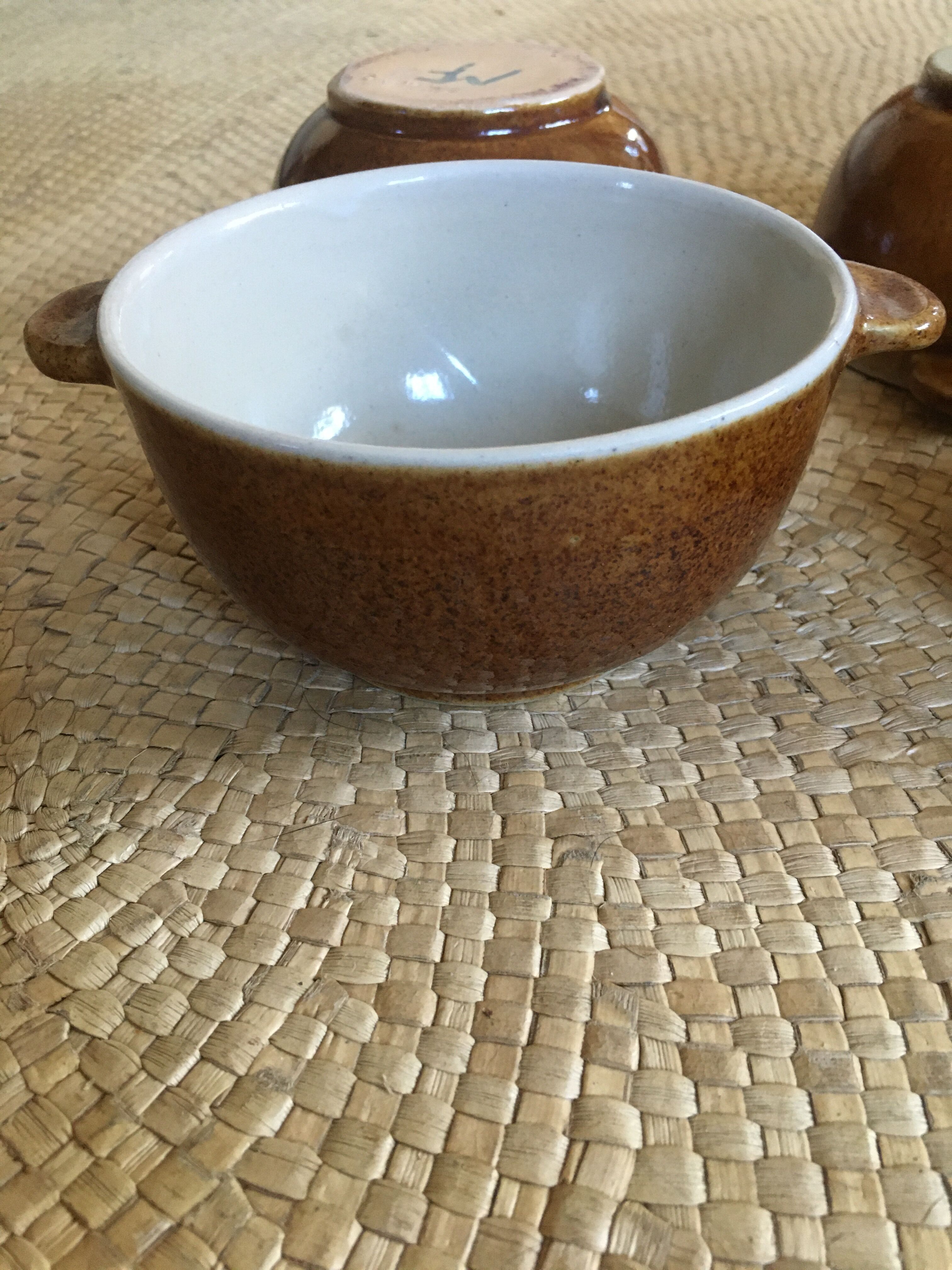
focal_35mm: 29
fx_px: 1063
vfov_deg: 61.7
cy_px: 635
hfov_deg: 48.2
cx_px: 476
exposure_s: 1/33
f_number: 2.2
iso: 200
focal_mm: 4.15
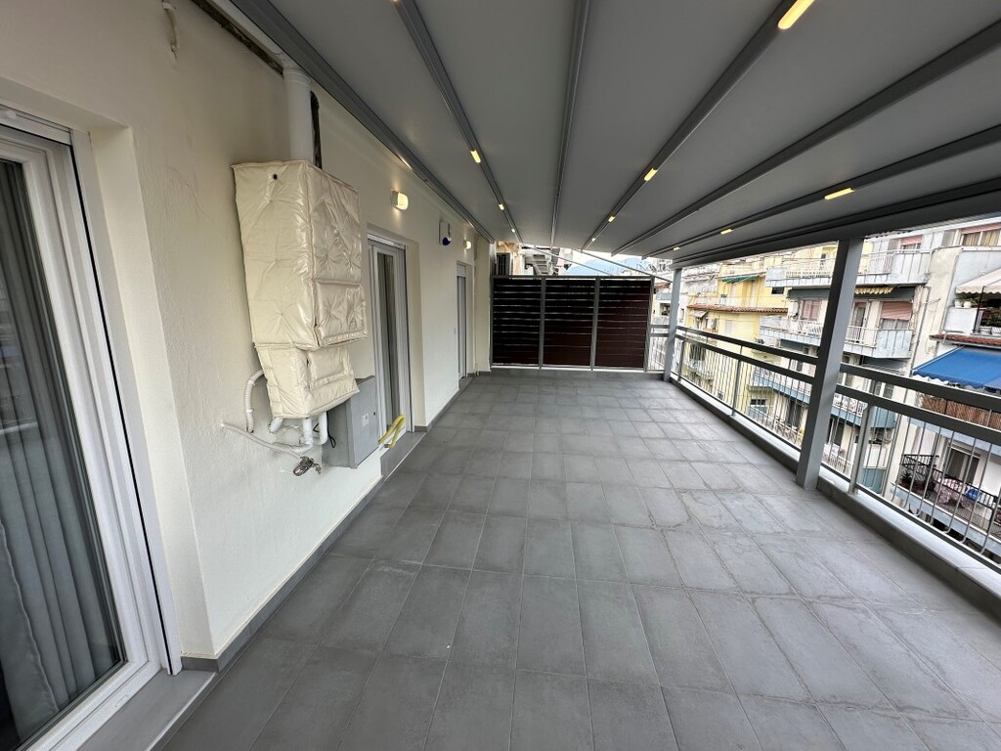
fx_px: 405
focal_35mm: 14
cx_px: 500
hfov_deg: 102.1
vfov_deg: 85.7
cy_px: 376
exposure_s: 1/330
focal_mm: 2.22
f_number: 2.2
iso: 40
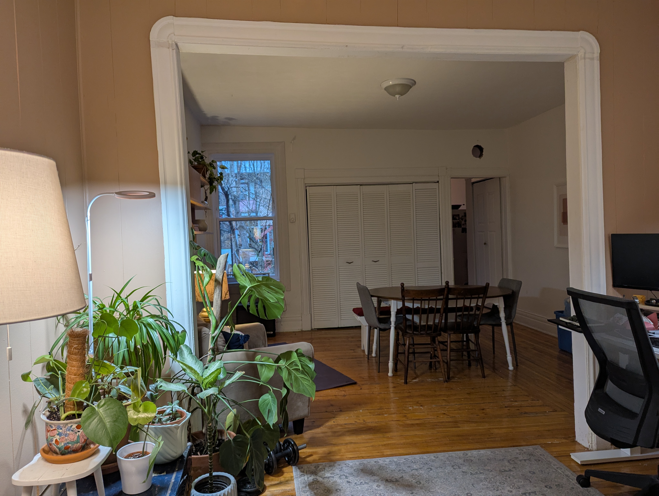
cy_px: 248
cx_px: 330
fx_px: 458
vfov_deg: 56.9
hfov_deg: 71.5
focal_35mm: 24
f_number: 1.85
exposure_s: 1/24
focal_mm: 6.81
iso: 60
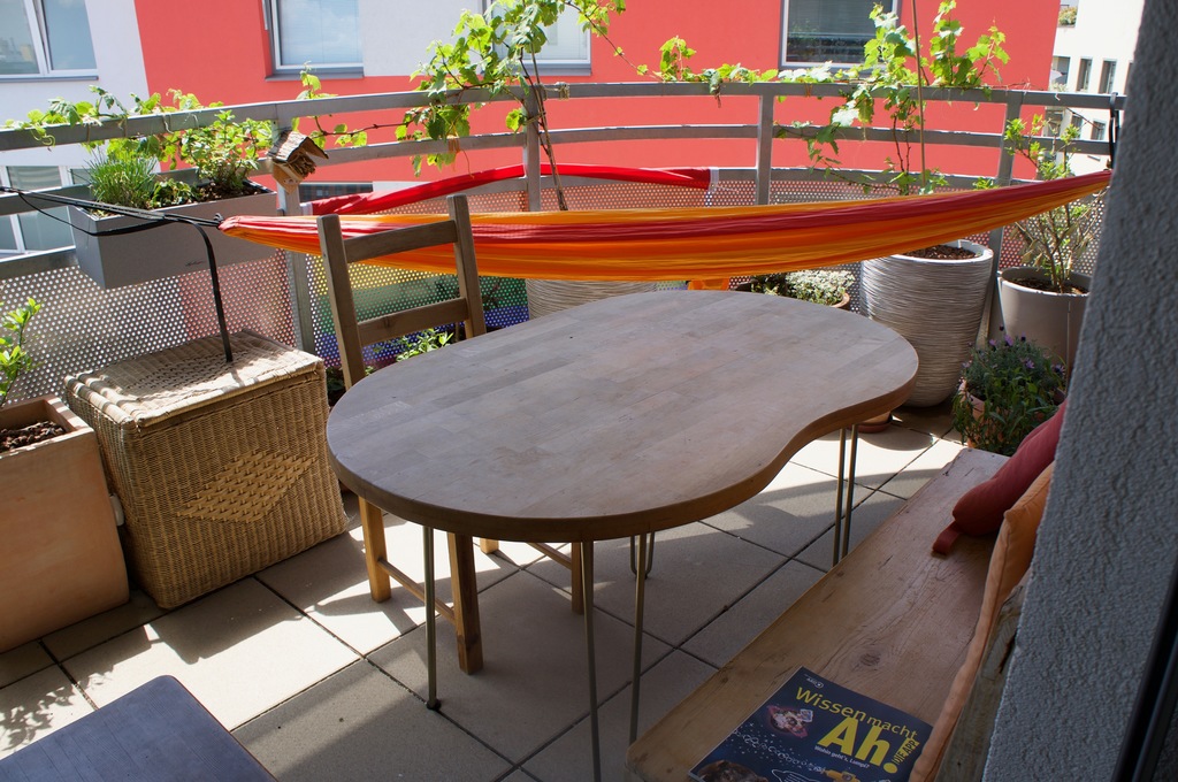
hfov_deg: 67.4
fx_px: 882
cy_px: 391
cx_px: 589
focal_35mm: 27
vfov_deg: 47.8
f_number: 6.3
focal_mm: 18
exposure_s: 1/80
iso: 100
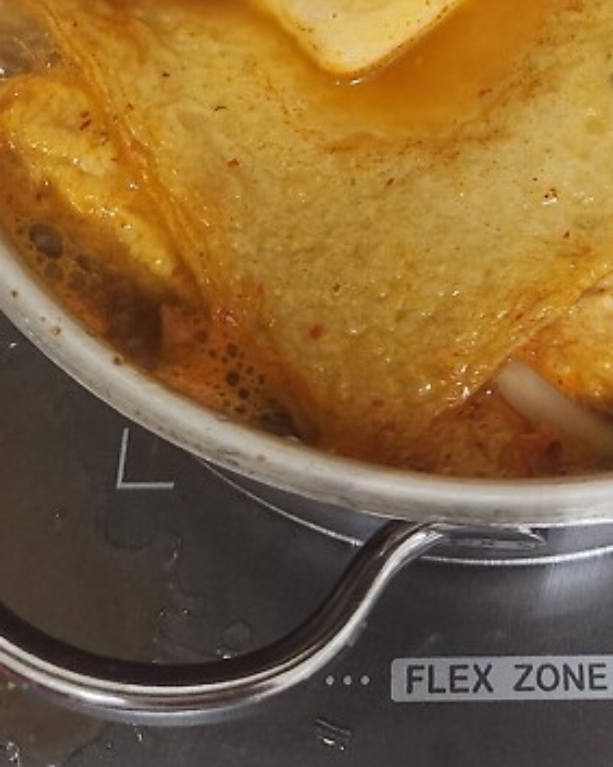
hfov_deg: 26.6
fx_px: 1271
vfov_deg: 29.7
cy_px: -106
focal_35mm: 56
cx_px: 487
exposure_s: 1/120
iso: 400
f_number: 1.8
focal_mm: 5.4
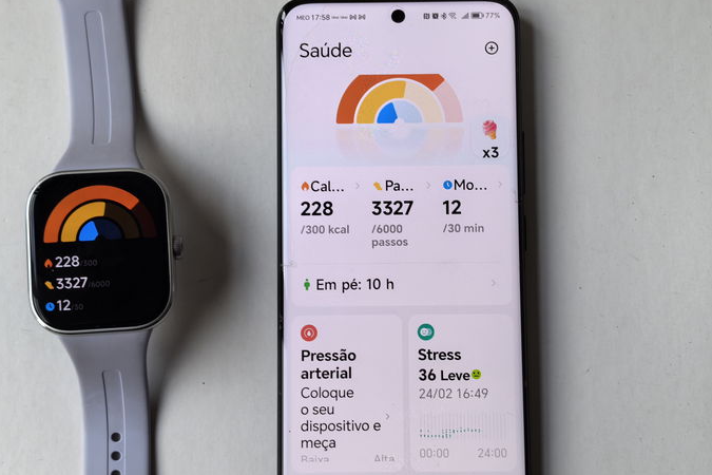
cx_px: 355
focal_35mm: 57
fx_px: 1127
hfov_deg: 35.1
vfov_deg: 23.8
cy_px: 258
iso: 125
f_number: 2
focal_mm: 8.5
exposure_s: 1/100
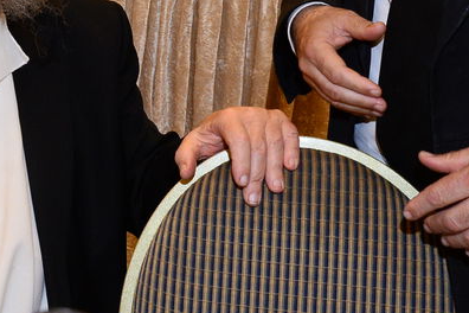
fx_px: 1198
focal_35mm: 92
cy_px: -122
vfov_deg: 14.1
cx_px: -115
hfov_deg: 20.5
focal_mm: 26
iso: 2000
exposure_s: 1/125
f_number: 8
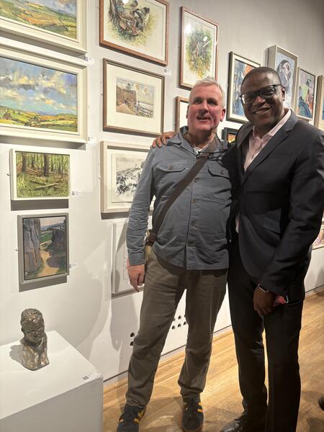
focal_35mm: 26
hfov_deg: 53.1
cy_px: 216
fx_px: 324
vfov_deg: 67.3
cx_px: 162
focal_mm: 5.96
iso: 80
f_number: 1.6
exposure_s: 1/50
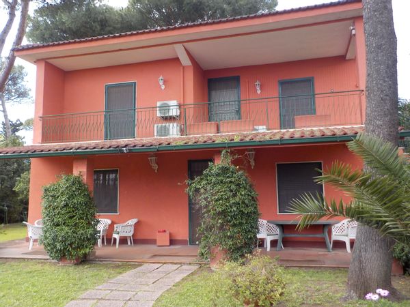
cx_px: 205
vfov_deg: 46.8
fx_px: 355
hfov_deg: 60.0
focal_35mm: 30
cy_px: 154
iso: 125
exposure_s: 1/160
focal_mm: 4.1
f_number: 3.3
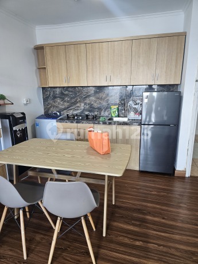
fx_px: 175
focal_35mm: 23
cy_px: 132
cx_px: 99
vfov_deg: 73.9
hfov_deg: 58.9
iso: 160
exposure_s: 1/100
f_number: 1.8
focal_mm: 5.4
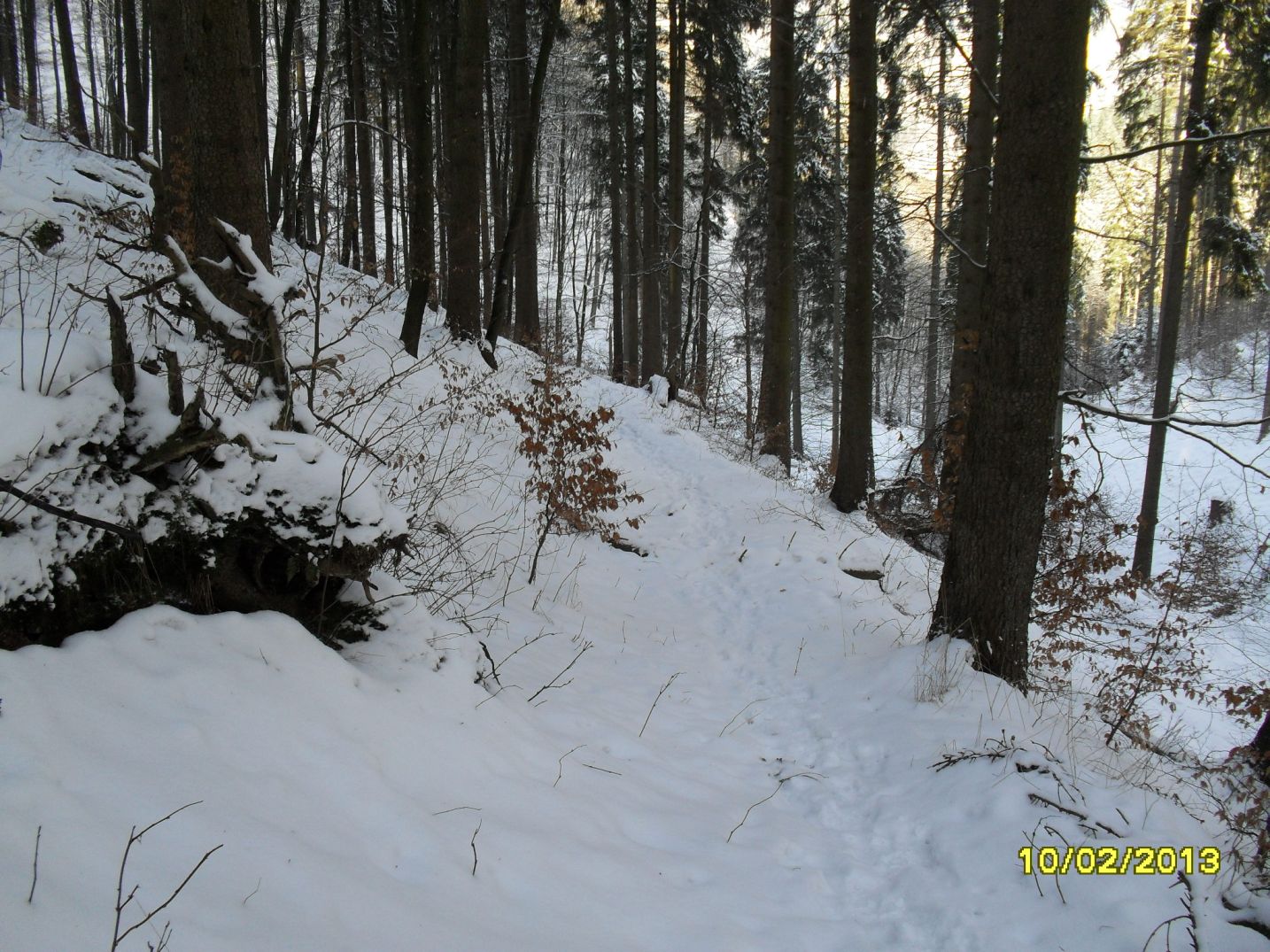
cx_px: 635
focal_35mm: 35
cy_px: 476
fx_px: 1284
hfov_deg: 52.6
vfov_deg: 40.7
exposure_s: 1/180
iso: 100
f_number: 3.2
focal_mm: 6.3
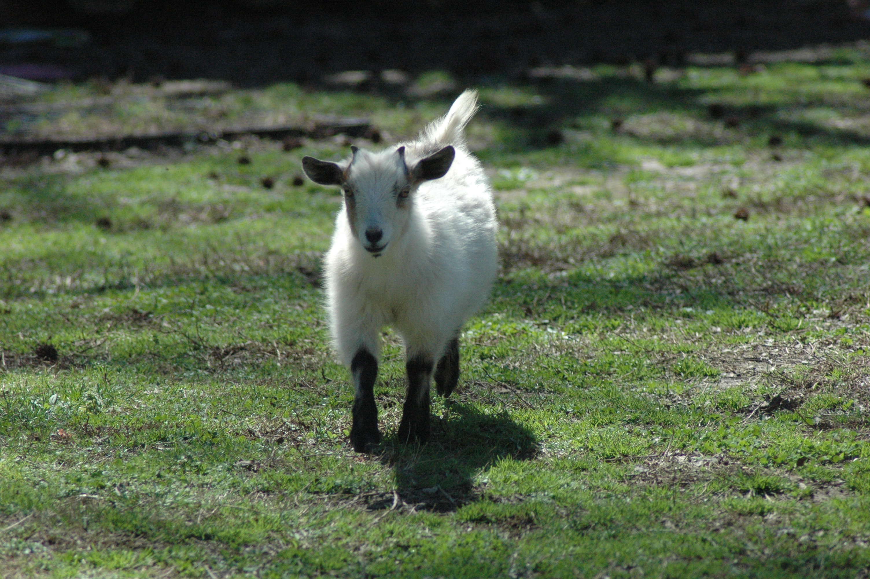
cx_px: 435
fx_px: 9054
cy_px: 290
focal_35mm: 375
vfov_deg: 3.7
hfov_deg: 5.5
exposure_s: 1/2500
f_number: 6.3
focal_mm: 250
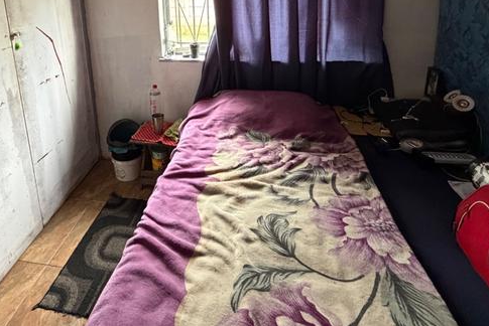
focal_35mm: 24
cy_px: 51
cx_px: 190
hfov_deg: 72.7
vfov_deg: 49.1
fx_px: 326
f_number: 2.2
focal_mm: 2.22
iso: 640
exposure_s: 1/60
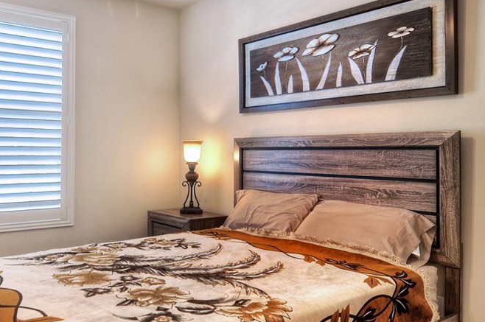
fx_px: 377
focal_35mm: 28
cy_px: 166
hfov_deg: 62.3
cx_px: 129
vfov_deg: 46.3
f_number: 7.1
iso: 125
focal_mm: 12
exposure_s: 1/2
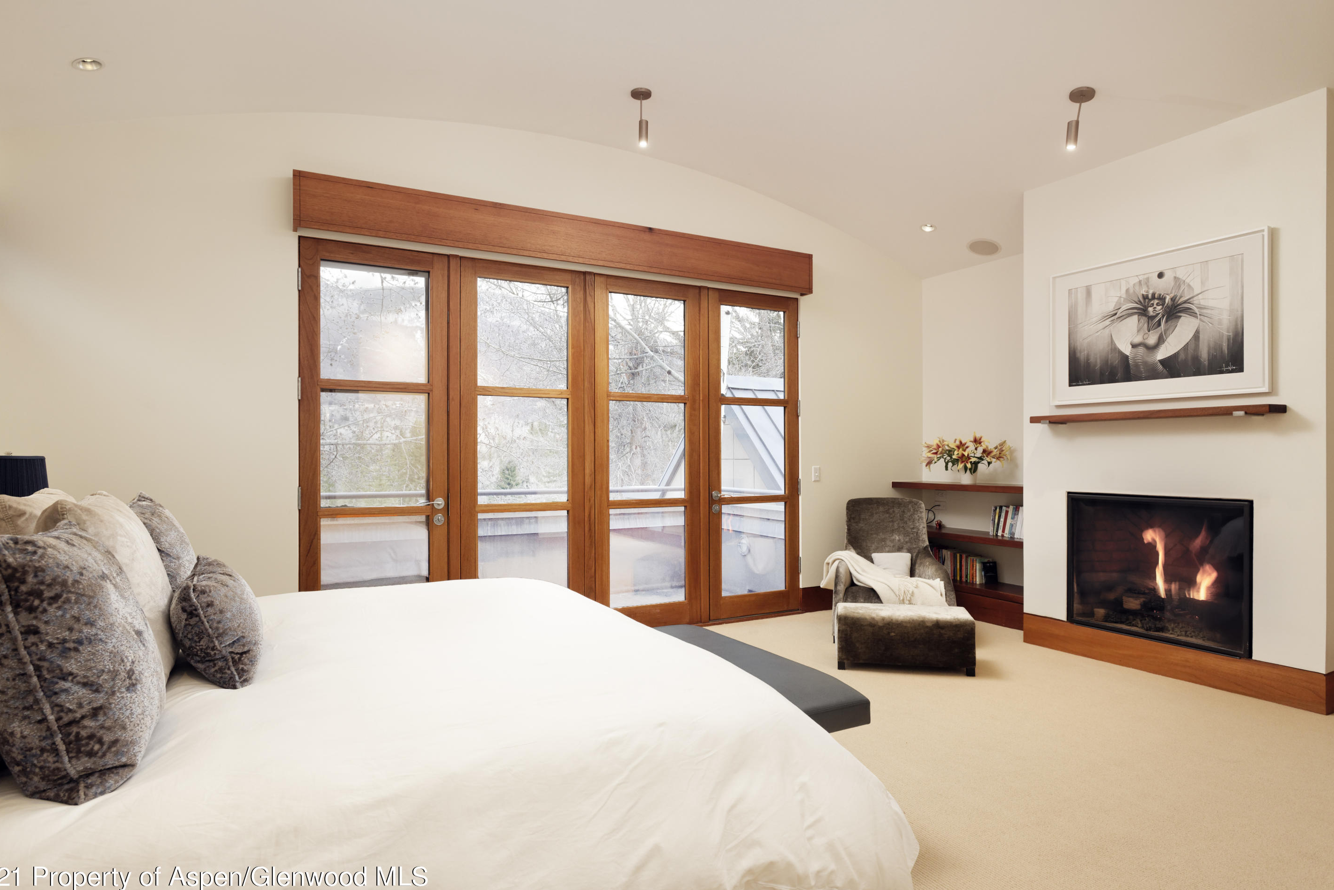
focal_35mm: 20
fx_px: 741
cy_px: 450
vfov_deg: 62.0
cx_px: 647
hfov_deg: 83.9
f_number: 7.1
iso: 1000
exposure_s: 1/160
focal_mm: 19
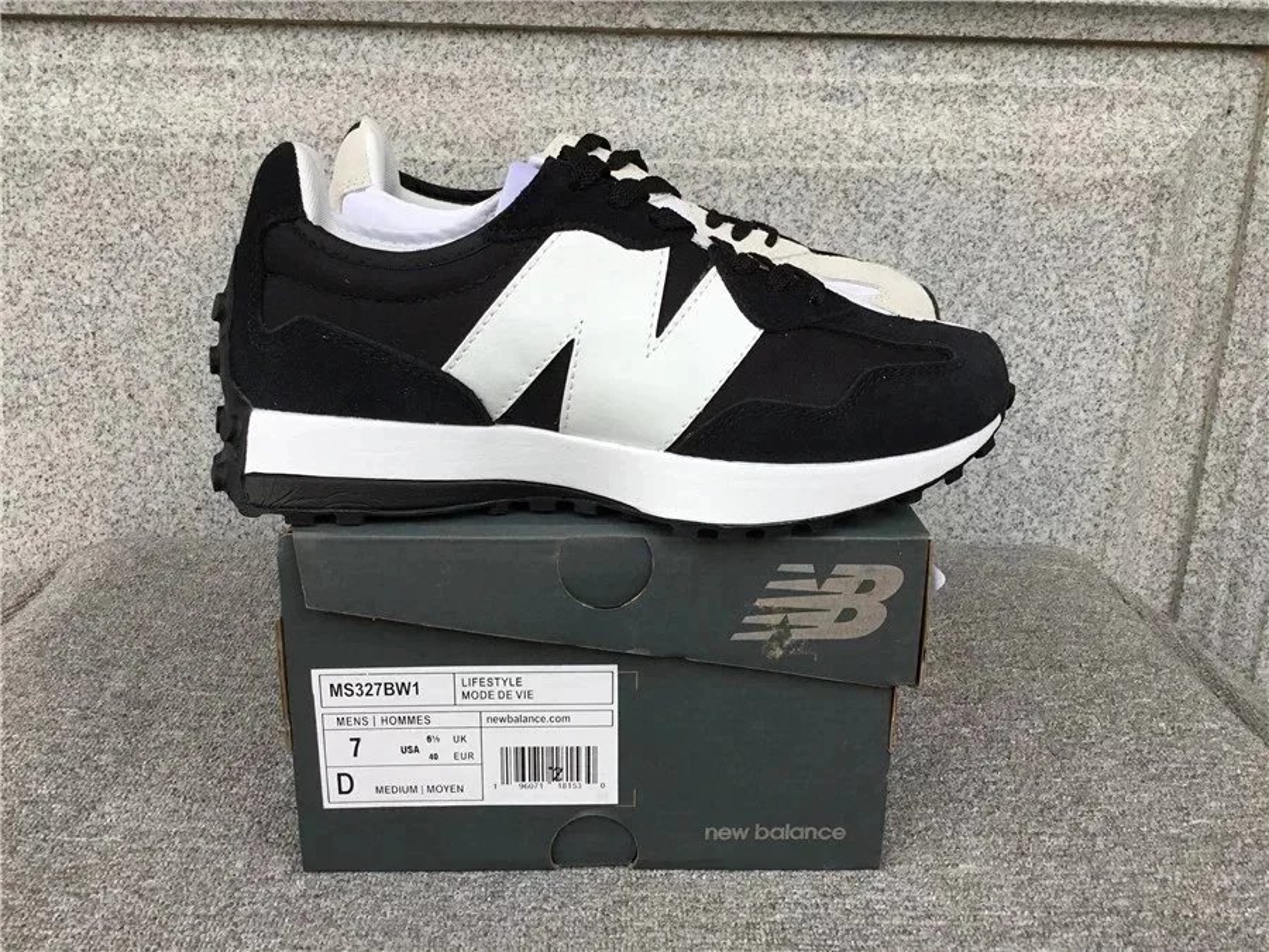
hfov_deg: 58.4
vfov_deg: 45.4
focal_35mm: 31
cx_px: 634
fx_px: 1136
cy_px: 476
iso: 25
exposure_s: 1/129
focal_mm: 3.3
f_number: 2.4
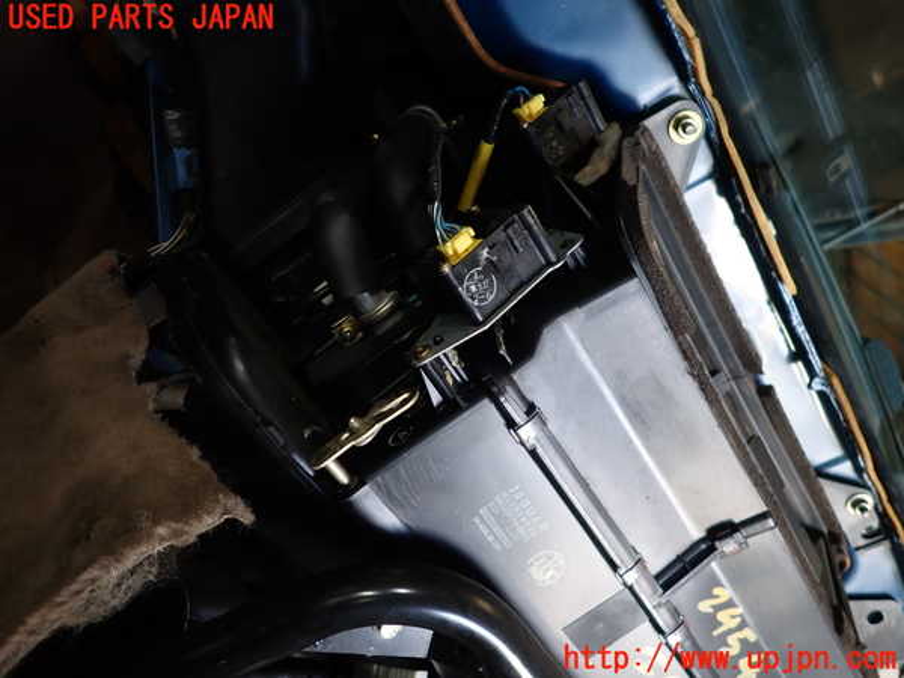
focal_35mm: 25
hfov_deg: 69.4
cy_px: 339
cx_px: 452
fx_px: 653
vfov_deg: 54.9
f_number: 2
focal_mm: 4.5
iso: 200
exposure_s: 1/60
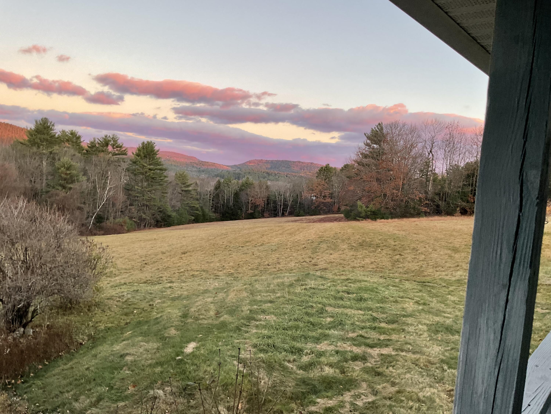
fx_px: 462
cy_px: 207
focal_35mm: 29
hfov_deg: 61.7
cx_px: 276
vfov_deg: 48.2
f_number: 1.8
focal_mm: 3
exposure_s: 1/120
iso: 50
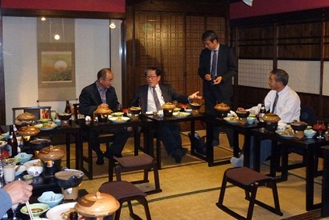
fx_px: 393
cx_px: 157
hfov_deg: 45.4
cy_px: 90
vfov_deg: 31.1
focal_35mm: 43
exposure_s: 1/60
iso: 1600
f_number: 3.7
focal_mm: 6.9
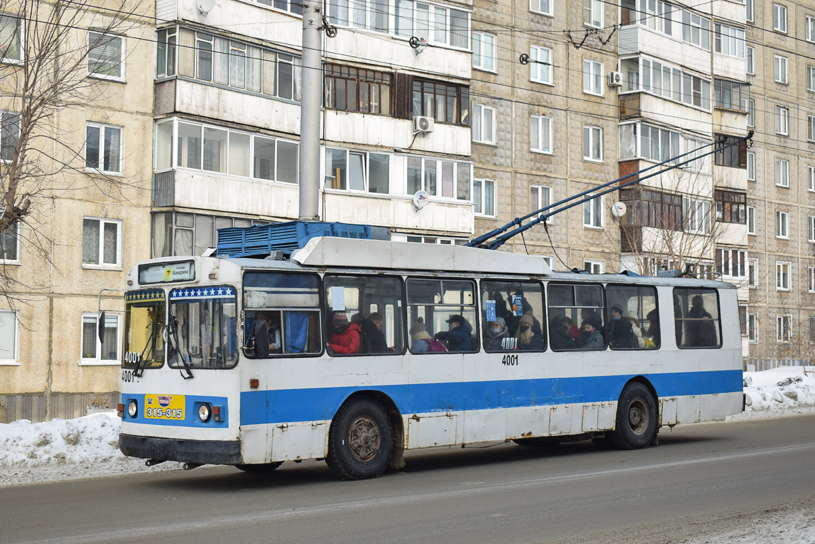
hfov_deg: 41.1
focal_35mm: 48
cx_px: 408
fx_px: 1087
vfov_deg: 28.1
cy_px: 272
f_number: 5.6
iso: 200
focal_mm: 32
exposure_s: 1/800
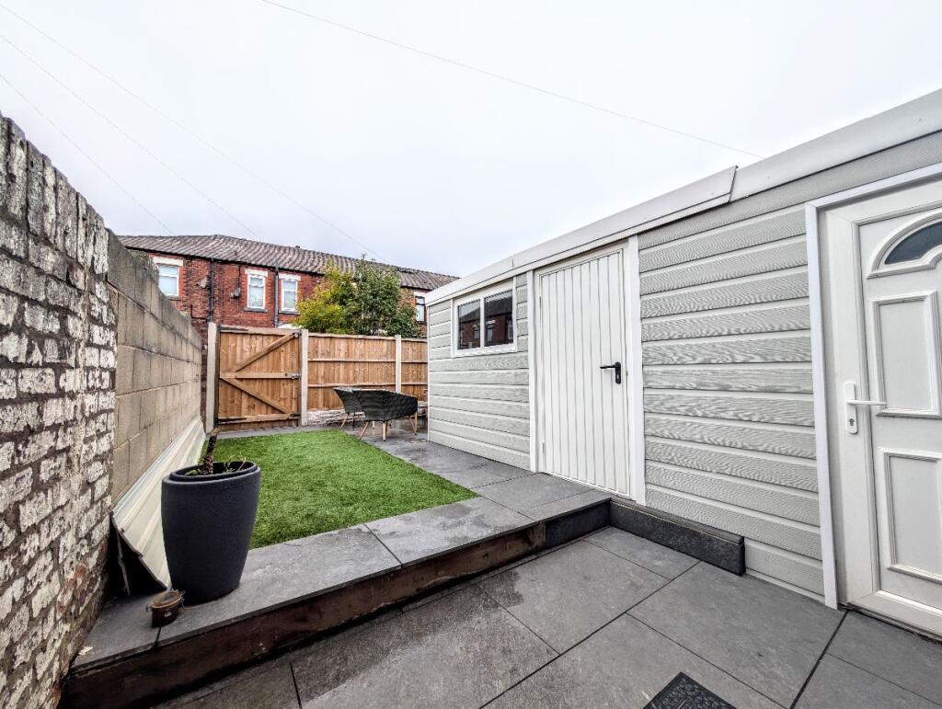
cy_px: 354
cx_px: 471
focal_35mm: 12
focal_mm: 2.02
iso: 52
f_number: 1.7
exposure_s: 1/943
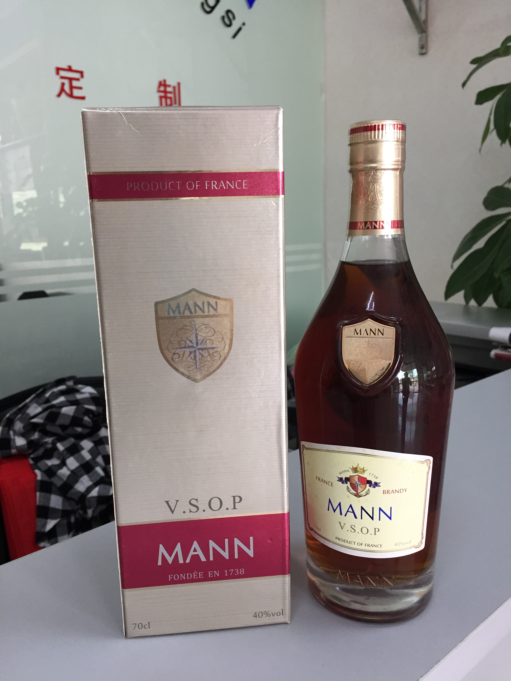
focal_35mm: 29
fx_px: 571
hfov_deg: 48.2
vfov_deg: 61.7
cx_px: 256
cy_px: 340
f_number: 2.2
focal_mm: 4.15
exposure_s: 1/33
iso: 80
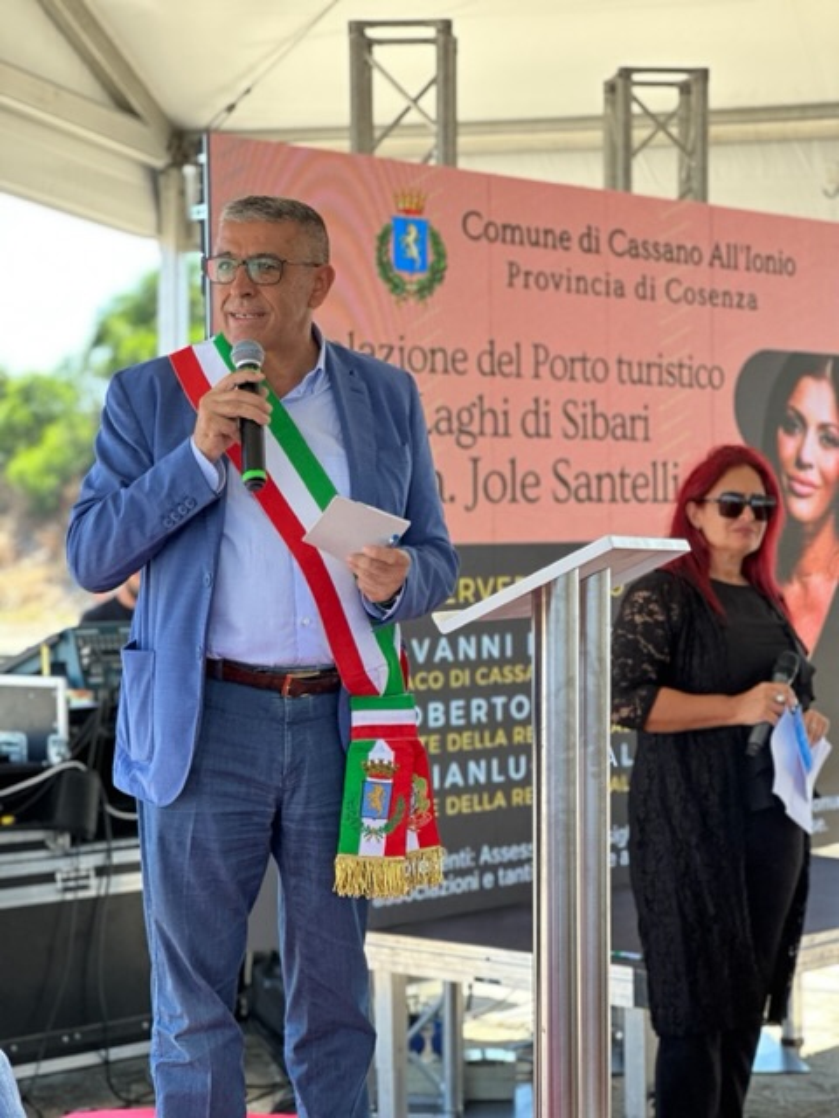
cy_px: 559
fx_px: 2488
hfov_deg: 19.1
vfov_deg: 25.3
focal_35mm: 77
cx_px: 420
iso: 40
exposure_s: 1/120
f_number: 2.8
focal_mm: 9
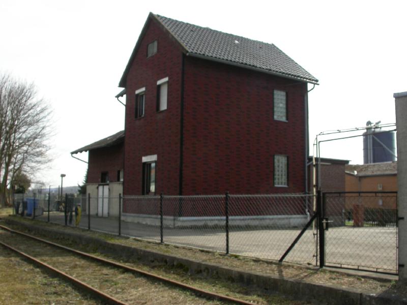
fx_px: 447
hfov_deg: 49.0
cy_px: 152
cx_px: 204
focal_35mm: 38
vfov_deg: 37.7
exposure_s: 1/442
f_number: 5.3
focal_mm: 7.85
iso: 100
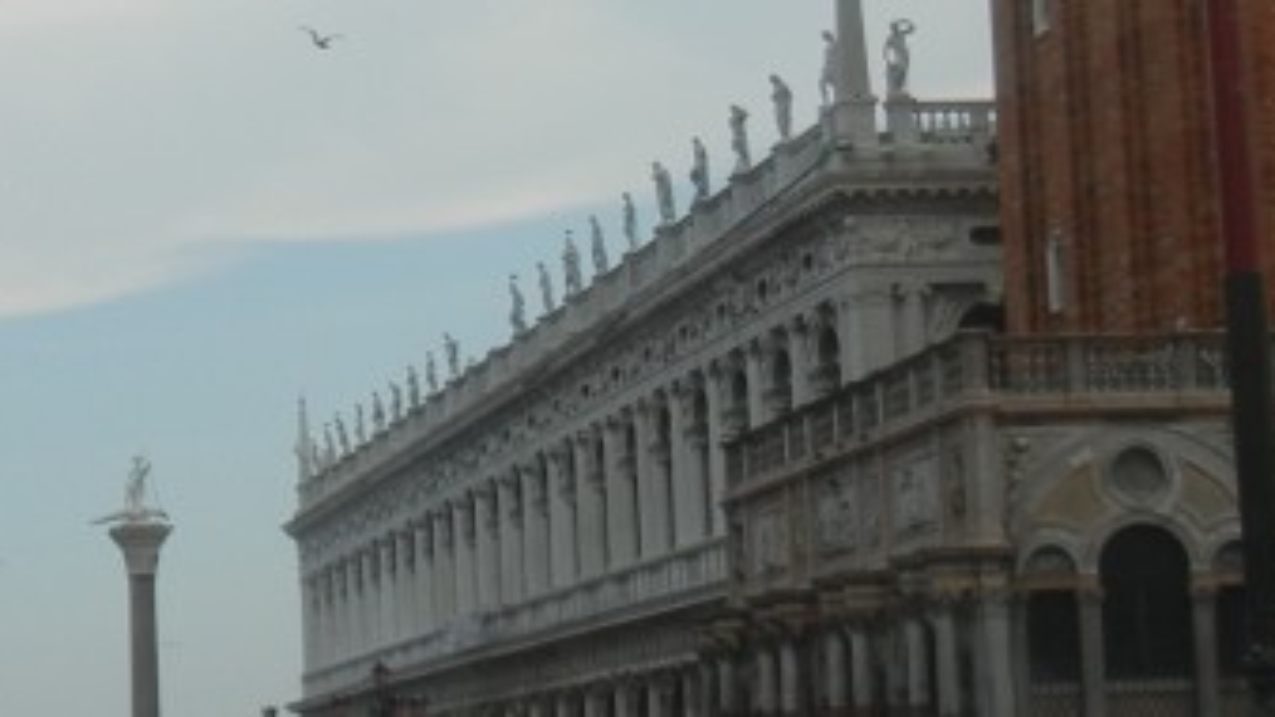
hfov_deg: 20.9
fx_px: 3346
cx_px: 34
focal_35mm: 99
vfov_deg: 12.2
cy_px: 423
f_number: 7
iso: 160
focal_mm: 5.4
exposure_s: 1/234
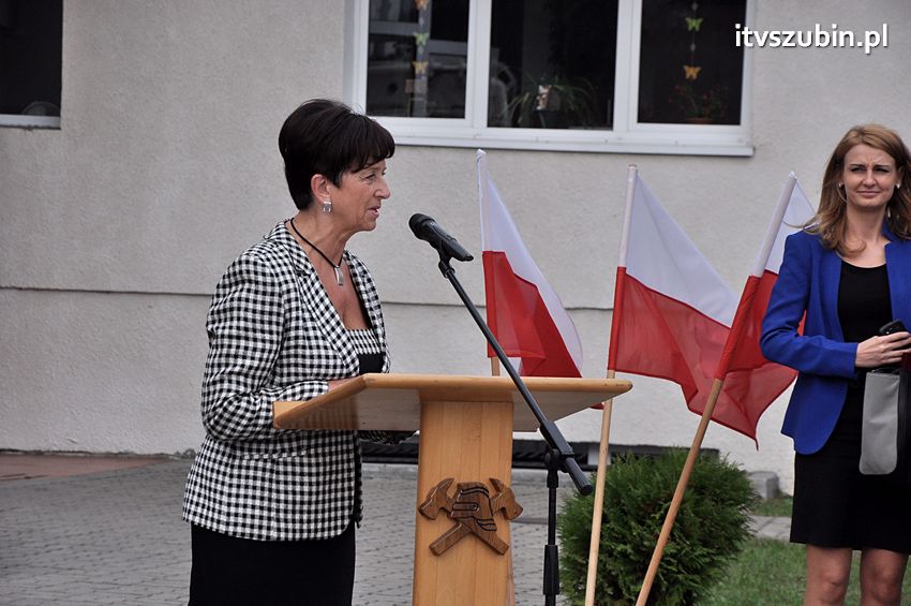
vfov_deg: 8.7
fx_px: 3982
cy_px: 303
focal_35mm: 158
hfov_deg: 13.1
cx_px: 456
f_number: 8
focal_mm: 105
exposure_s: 1/1000
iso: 500
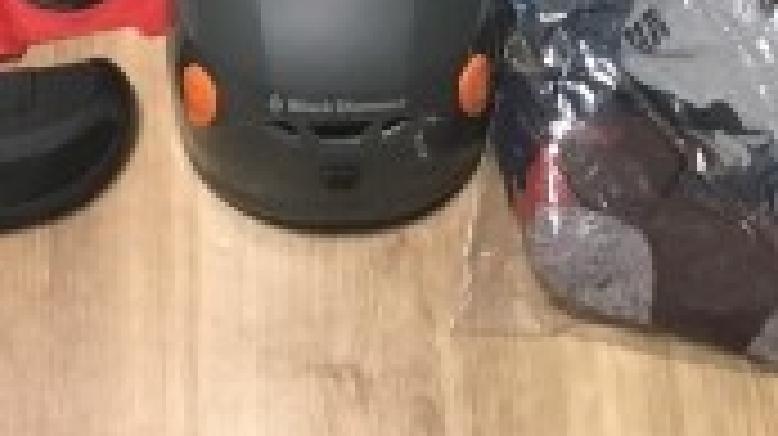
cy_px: -506
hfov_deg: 18.0
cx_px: 378
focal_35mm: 119
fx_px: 2453
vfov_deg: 9.4
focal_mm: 4.15
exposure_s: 1/30
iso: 160
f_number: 2.2
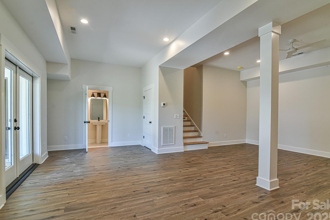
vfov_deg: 70.4
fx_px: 156
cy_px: 115
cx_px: 173
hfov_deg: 93.2
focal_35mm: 17
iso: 1600
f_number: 6.3
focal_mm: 16
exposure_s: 1/160
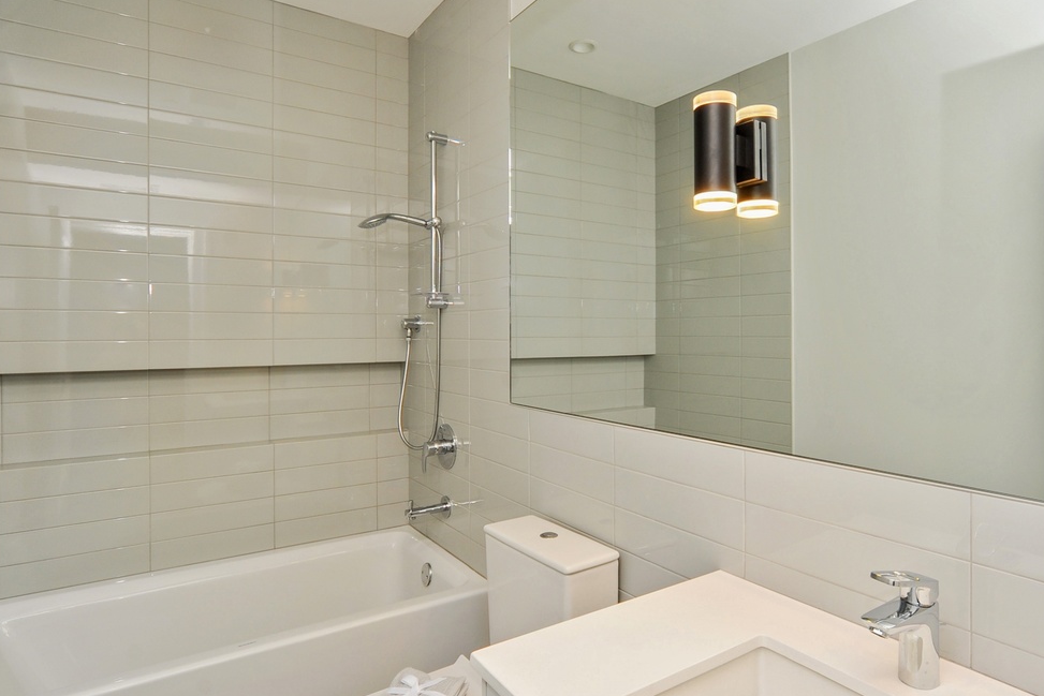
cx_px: 570
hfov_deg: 83.8
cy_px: 298
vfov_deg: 61.7
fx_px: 580
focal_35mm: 20
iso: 200
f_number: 8
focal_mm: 12
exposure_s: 1/80
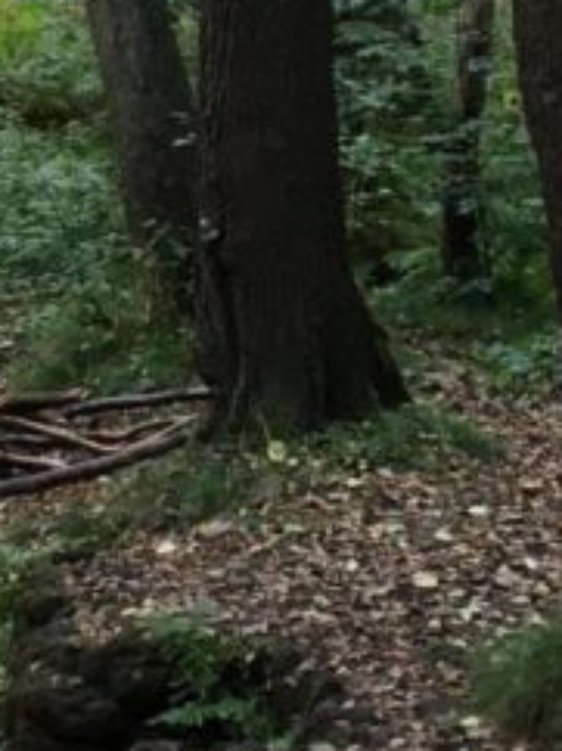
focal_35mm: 160
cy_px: -213
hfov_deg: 9.2
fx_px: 3470
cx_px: -56
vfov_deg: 12.0
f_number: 2.2
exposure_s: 1/33
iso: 50
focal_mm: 4.15
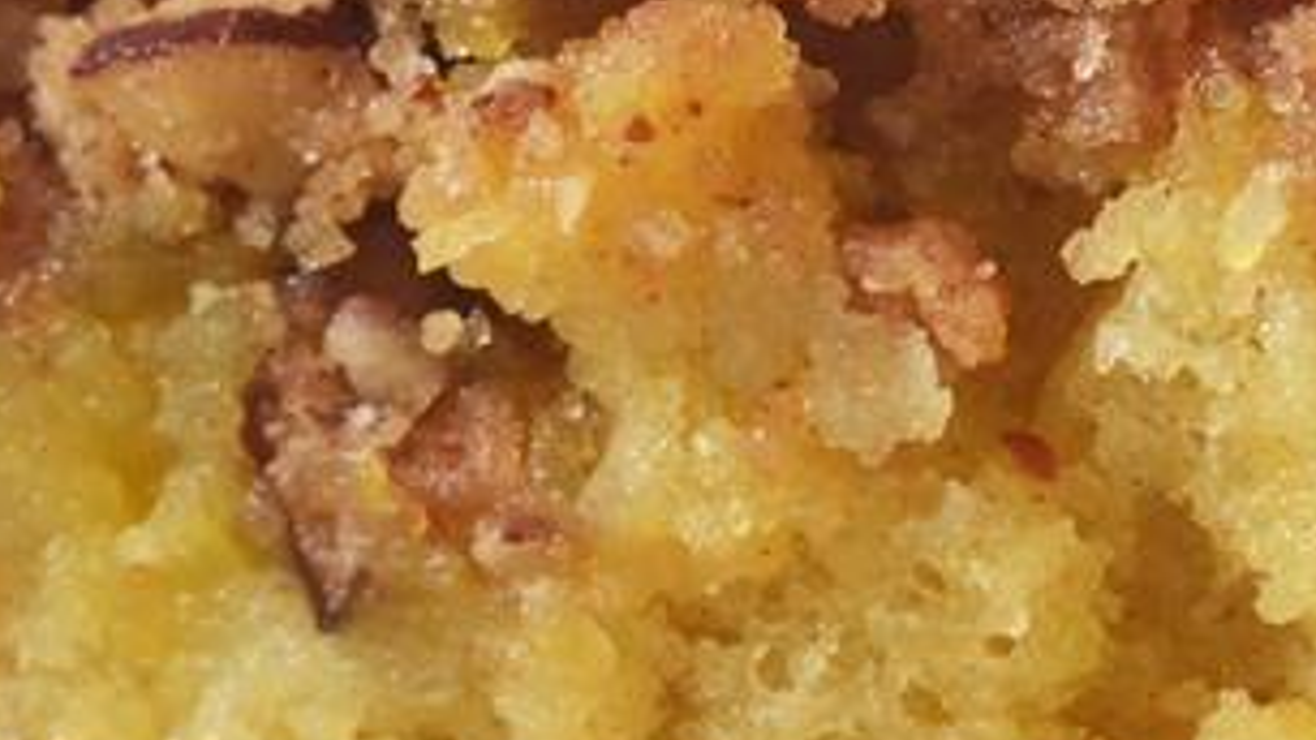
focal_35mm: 689
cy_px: 762
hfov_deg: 3.1
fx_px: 24045
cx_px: 1630
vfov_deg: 1.8
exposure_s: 1/30
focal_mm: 105
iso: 100
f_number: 8
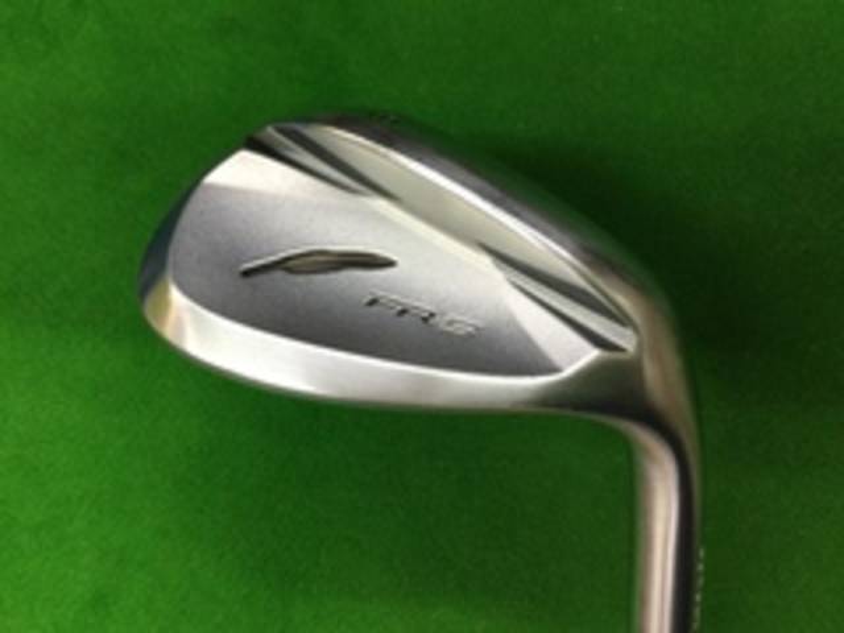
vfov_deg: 45.4
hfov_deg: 58.4
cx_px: 422
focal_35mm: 31
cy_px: 316
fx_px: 756
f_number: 2.4
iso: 64
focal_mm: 3.3
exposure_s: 1/30
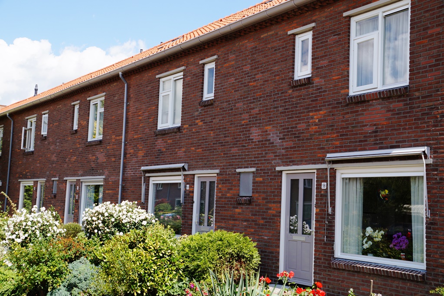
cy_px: 148
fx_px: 518
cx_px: 222
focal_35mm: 42
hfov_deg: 46.4
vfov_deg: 31.9
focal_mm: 28
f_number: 9
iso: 100
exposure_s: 1/125
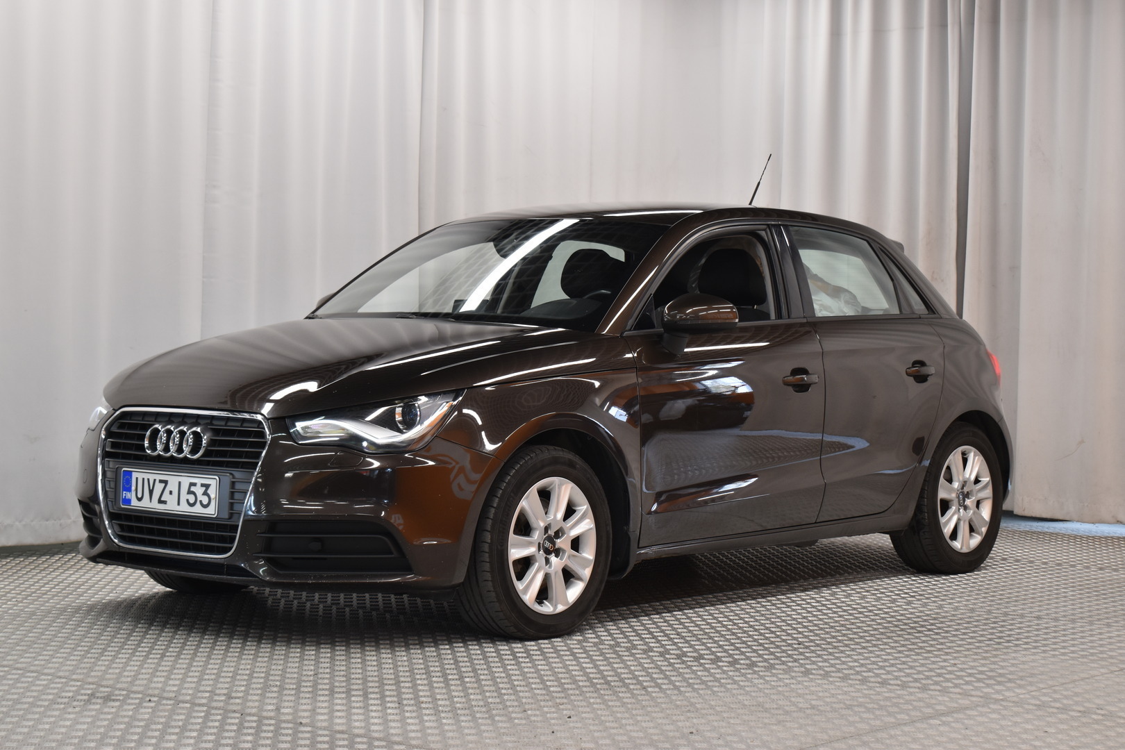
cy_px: 375
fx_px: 2250
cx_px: 562
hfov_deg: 28.1
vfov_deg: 18.9
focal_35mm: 72
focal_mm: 48
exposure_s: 1/13
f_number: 6.3
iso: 400
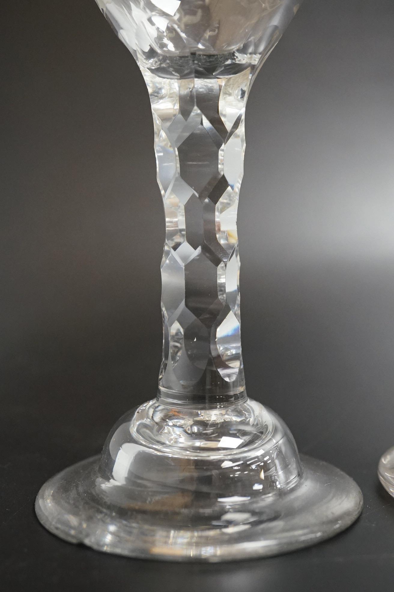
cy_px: 296
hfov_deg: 29.9
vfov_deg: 43.6
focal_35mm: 45
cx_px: 197
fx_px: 739
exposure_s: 1/100
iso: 2500
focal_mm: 30
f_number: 9
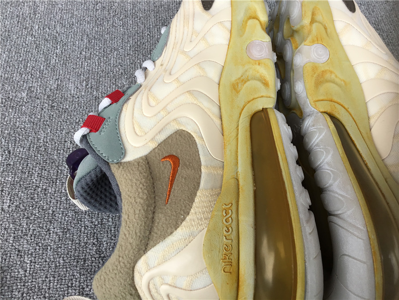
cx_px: 200
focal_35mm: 31
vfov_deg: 45.4
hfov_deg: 58.4
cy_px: 150
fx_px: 357
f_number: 2.4
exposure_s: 1/184
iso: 25
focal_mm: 3.3
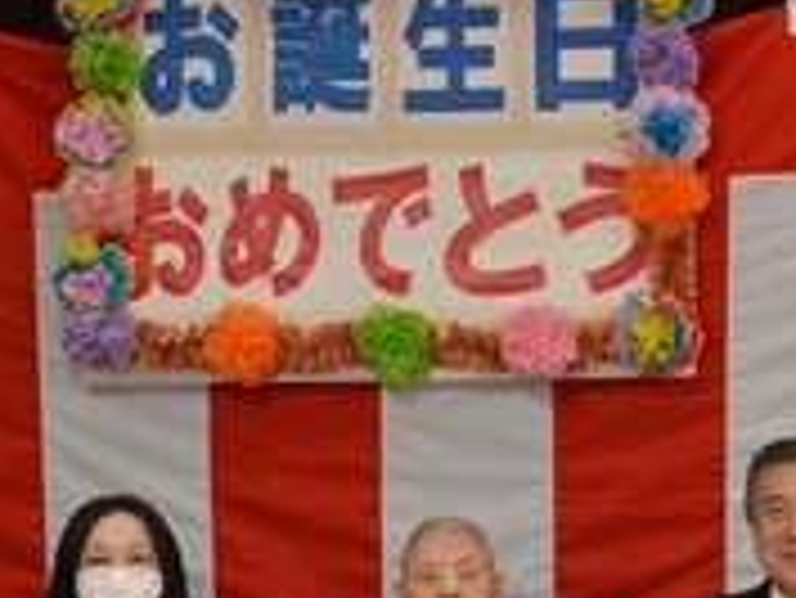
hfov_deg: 22.7
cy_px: 470
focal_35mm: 85
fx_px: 1964
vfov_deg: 17.2
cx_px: 576
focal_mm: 21
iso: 3200
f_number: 5.6
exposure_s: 1/250
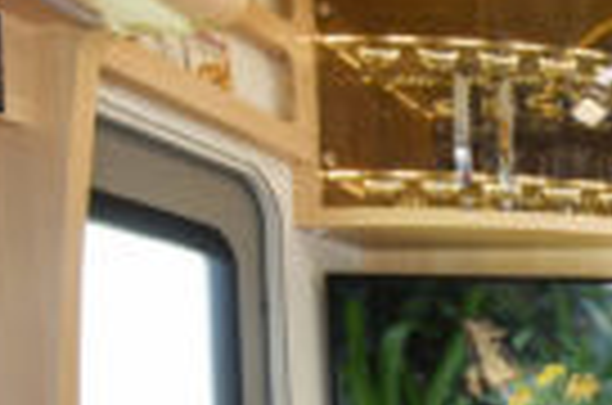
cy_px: 585
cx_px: 878
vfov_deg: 20.1
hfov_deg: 26.4
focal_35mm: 59
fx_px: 1001
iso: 800
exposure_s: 1/100
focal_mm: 16
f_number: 5.6
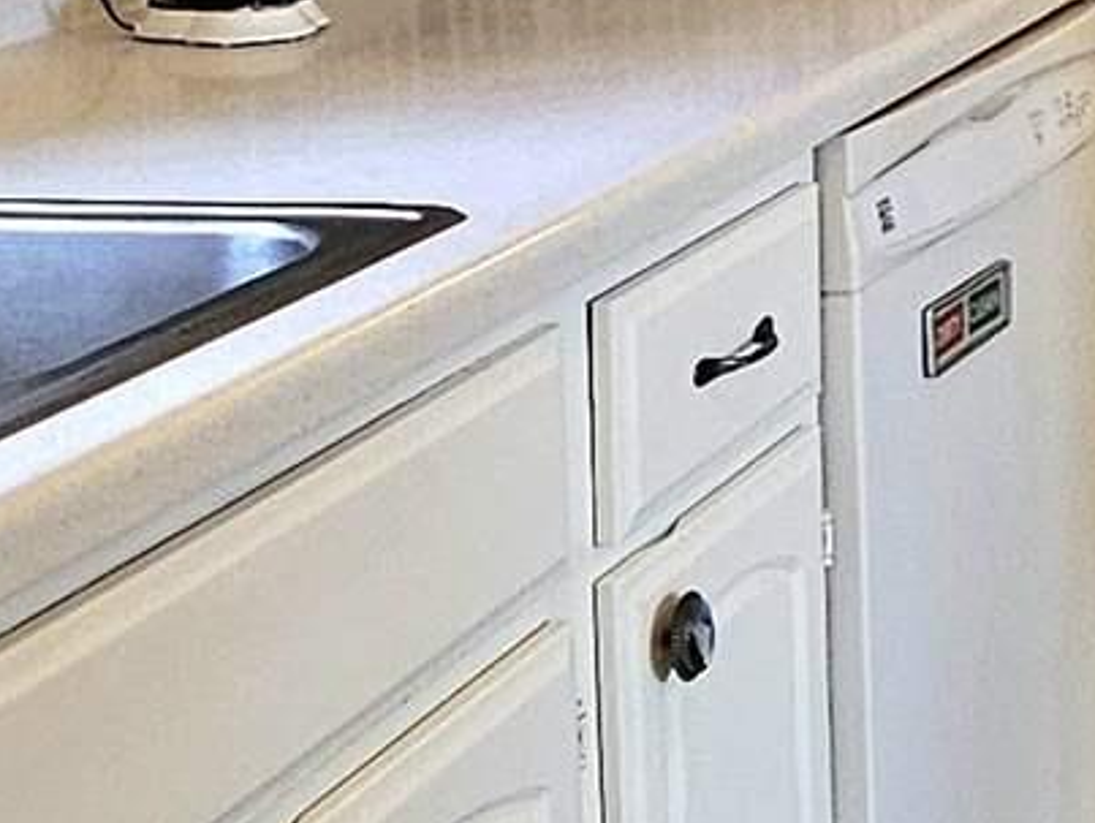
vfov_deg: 14.3
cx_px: 2016
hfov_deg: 16.4
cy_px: -253
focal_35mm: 99
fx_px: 3134
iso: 200
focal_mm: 2.2
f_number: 2.2
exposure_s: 1/60.2
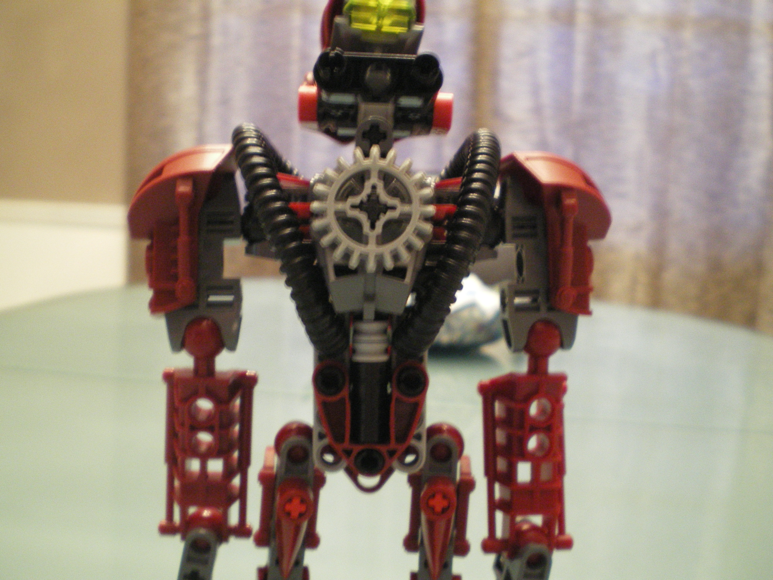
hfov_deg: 49.0
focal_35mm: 38
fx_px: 849
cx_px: 386
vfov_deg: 37.7
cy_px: 290
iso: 400
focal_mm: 6.3
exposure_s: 1/5
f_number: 3.1
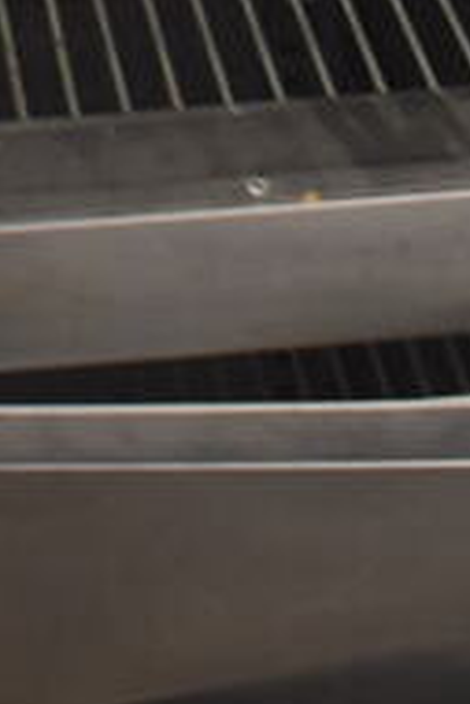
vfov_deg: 12.2
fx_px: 2815
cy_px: -806
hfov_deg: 9.4
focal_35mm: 144
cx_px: -148
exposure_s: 1/30
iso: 1100
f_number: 3.5
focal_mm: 20
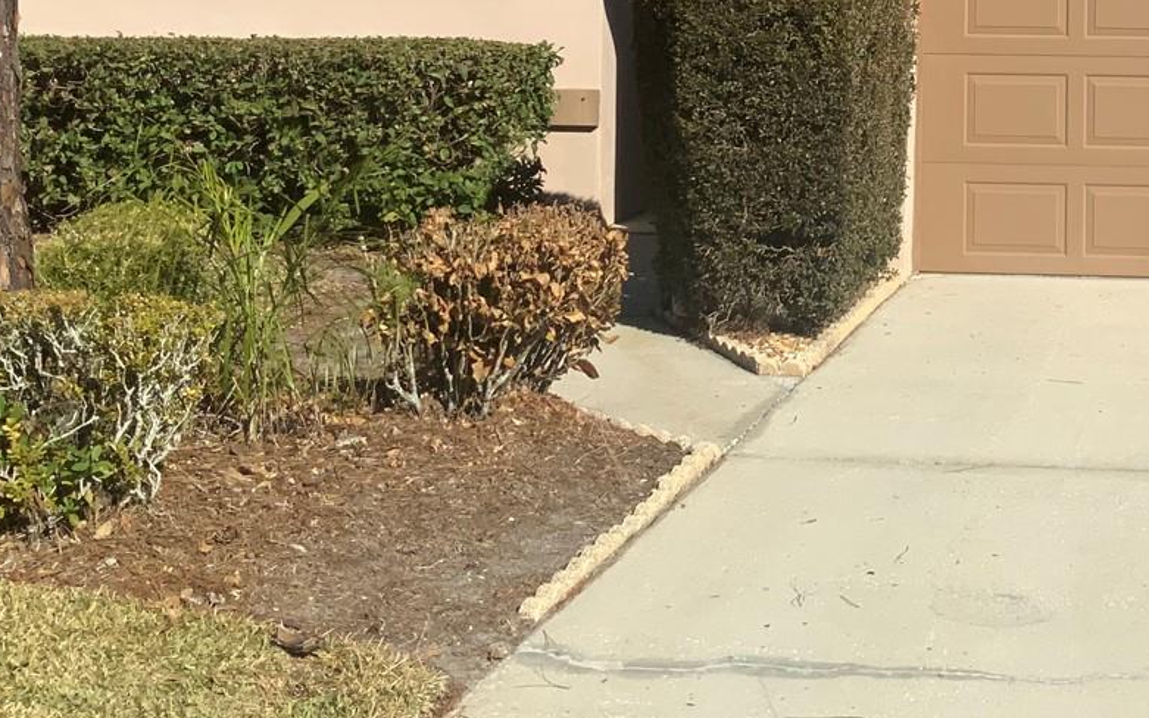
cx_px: 1040
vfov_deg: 20.1
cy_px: 34
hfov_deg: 31.0
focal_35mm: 63
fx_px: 1973
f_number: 1.8
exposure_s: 1/3125
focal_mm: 3
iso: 20
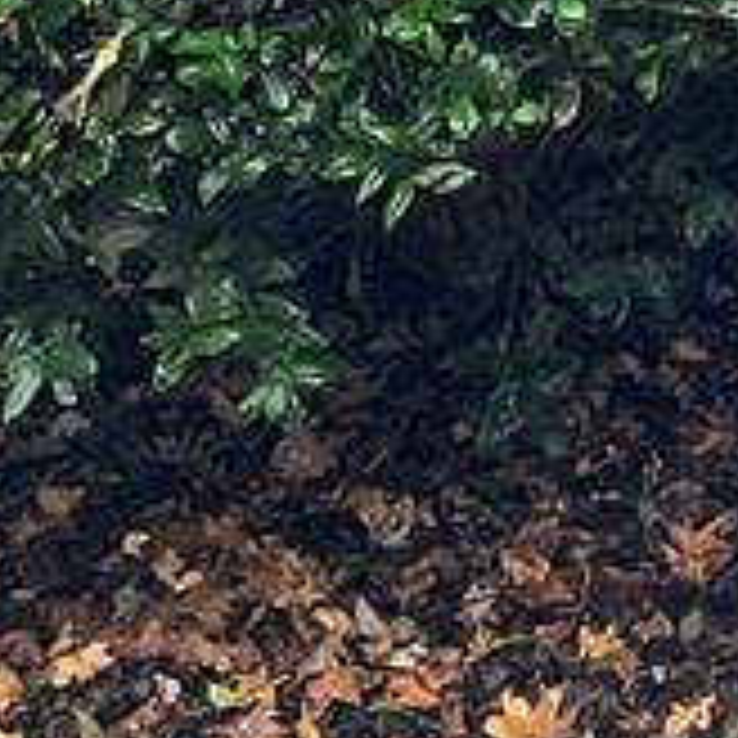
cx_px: 1251
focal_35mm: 120
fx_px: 2894
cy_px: -320
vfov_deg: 13.8
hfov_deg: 13.3
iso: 32
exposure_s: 1/60
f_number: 1.8
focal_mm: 3
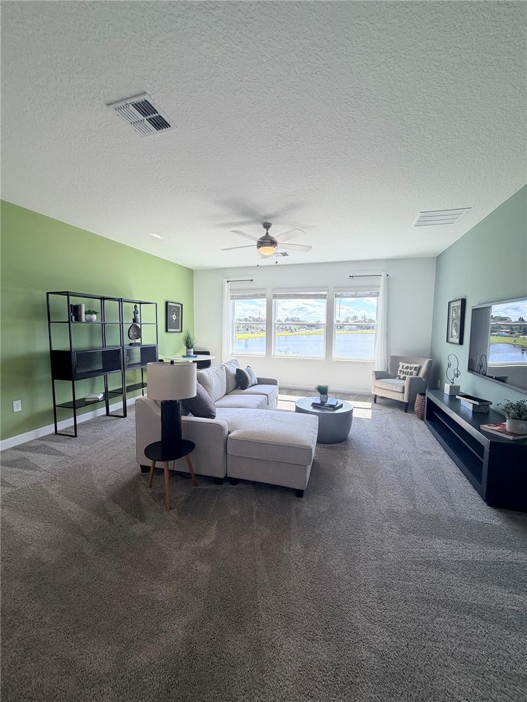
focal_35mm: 14
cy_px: 351
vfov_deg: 102.1
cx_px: 264
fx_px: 284
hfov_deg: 85.7
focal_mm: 2.22
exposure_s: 1/126
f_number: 2.2
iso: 50
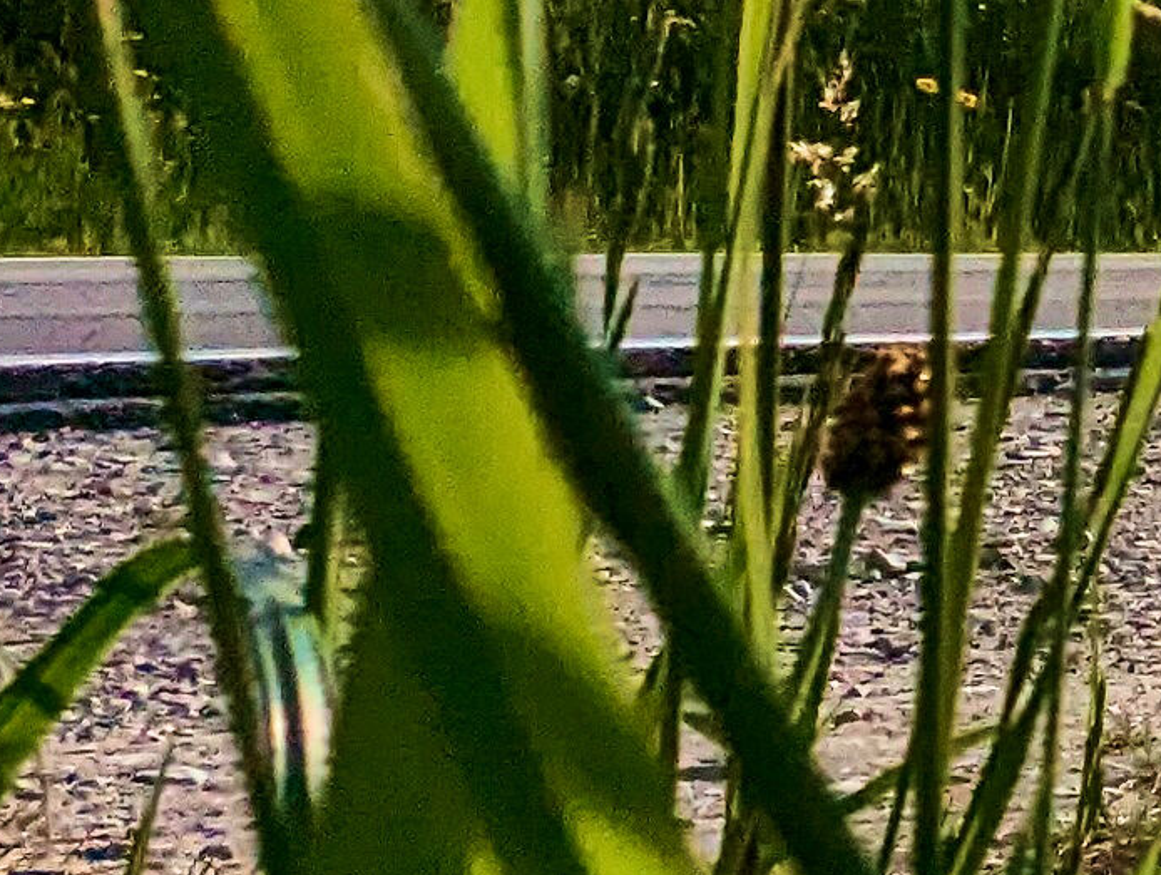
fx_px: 3158
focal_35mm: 94
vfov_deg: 14.5
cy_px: -522
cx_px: 2506
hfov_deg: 15.4
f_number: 2.2
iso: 54
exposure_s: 1/9259
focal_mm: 2.35
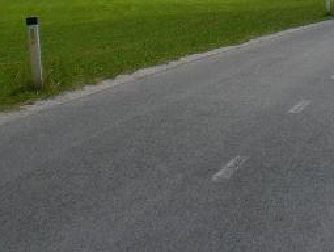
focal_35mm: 119
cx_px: 365
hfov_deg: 16.1
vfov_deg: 11.9
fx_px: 1150
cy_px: -131
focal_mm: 6.3
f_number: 4.6
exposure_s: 1/400
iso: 64
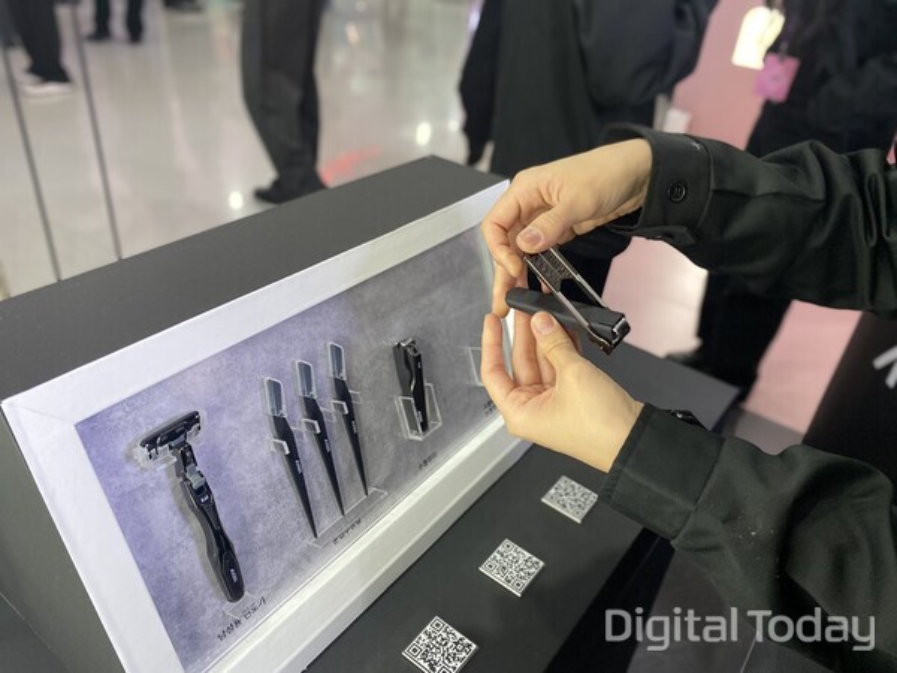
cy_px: 336
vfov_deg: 53.1
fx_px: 674
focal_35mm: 26
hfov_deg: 67.3
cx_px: 448
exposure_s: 1/60
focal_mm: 4.25
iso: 200
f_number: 1.8
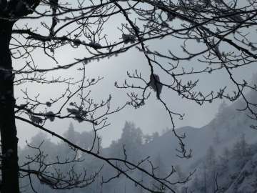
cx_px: 128
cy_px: 96
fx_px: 1121
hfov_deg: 13.1
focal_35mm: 151
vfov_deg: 9.8
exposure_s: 1/1000
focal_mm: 27.1
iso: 80
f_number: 6.3
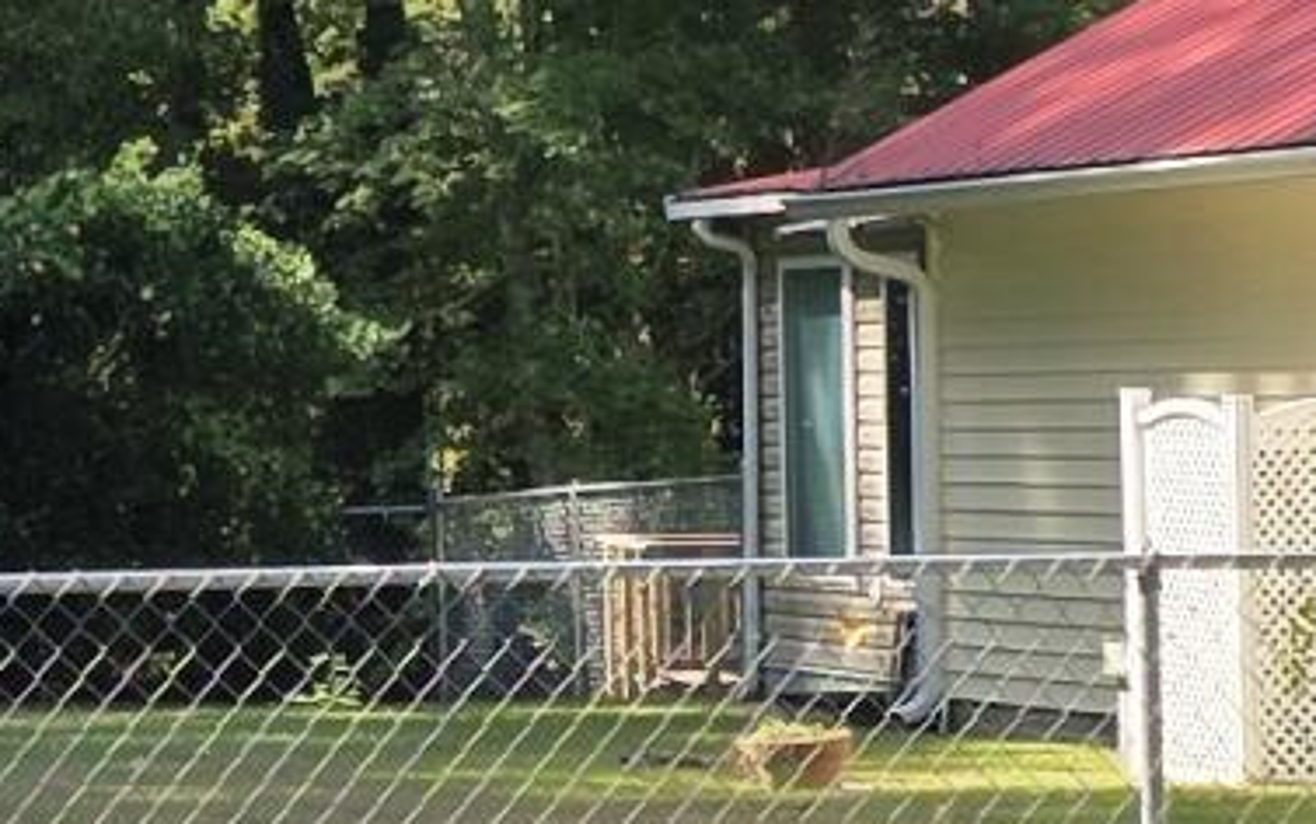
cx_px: -932
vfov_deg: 6.8
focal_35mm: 194
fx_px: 6961
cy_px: 409
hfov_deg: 10.3
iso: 80
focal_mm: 6.3
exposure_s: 1/2657
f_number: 1.7
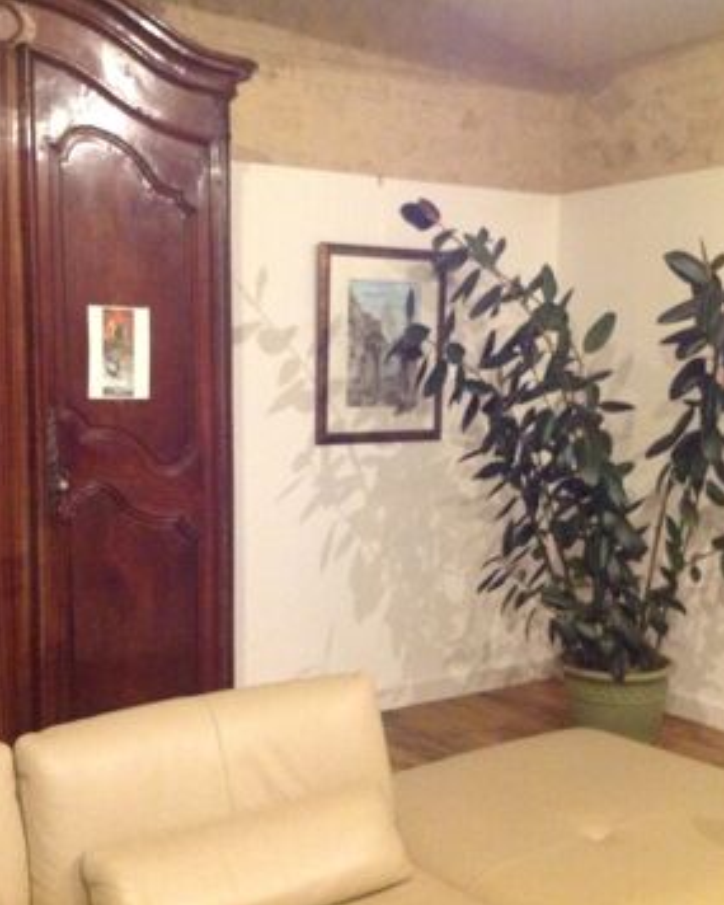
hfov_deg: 32.8
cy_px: 454
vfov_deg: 40.3
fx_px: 1232
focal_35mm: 46
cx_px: 340
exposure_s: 1/15
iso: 500
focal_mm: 4.28
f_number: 2.4
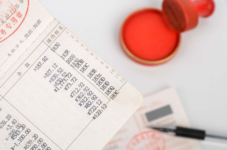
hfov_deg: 17.5
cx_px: 114
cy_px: 75
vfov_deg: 11.7
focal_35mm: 117
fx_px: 736
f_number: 13
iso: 100
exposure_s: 1/125
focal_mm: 78
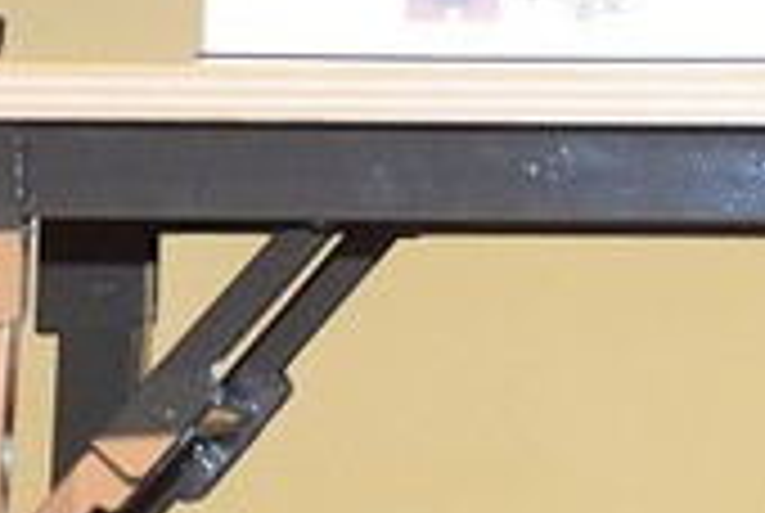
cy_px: -1382
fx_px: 9749
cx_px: 1872
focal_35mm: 458
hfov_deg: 4.4
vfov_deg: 2.9
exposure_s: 1/160
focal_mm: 61
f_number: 4
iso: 6400
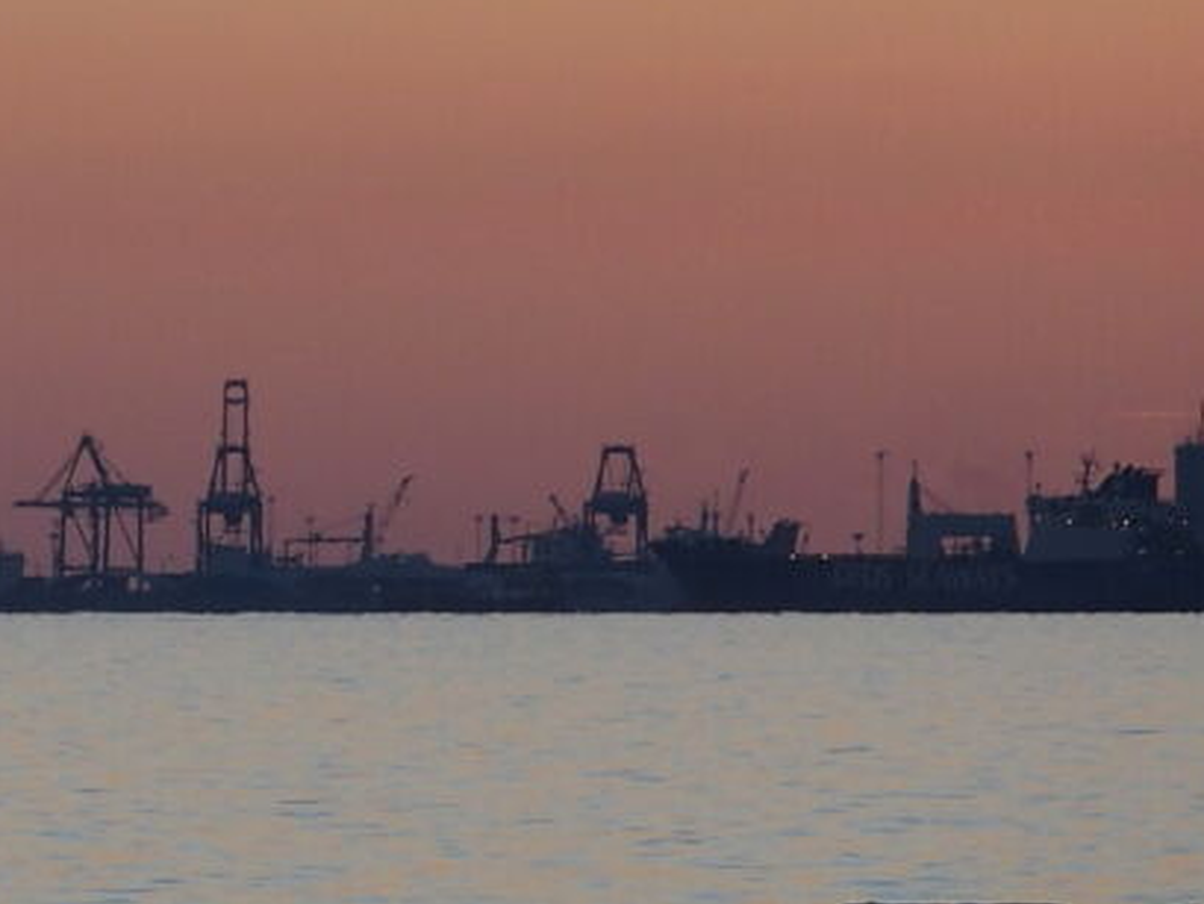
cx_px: -82
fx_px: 33087
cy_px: 188
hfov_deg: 2.1
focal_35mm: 951
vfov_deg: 1.6
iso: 100
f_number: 2.8
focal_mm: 56.7
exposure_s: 1/400
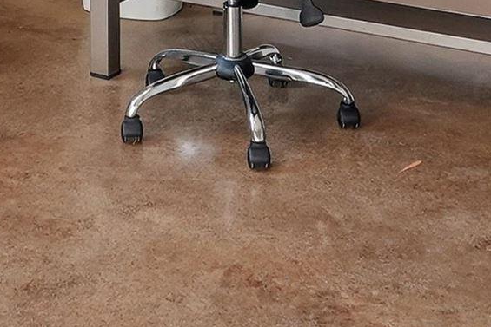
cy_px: -334
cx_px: 146
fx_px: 1187
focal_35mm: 87
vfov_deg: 13.4
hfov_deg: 23.2
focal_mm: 16
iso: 250
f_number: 9
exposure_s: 1/80
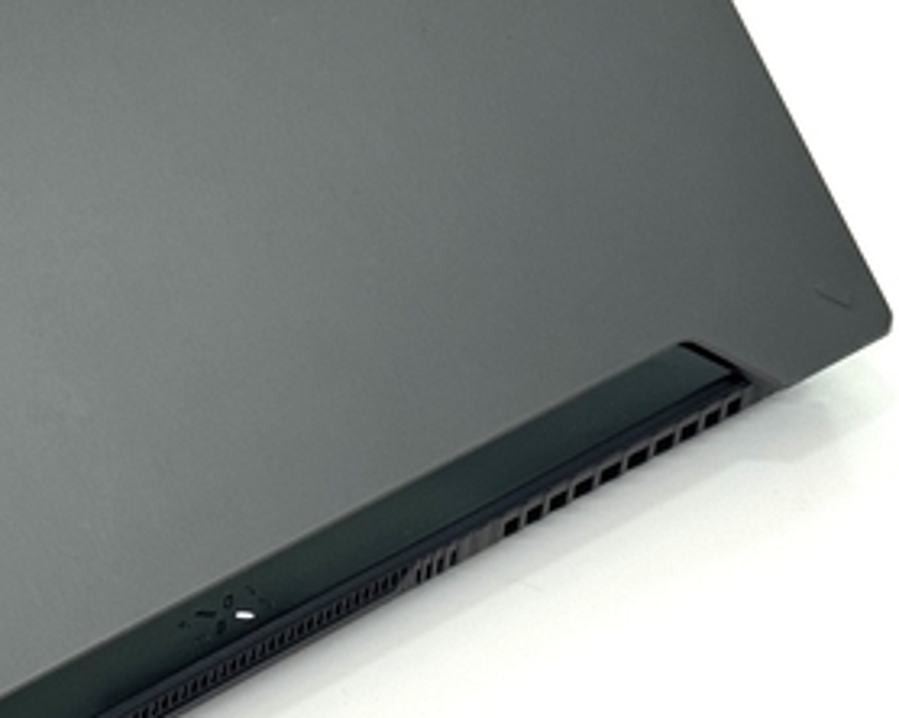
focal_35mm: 135
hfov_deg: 13.9
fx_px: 3589
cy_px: 158
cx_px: -184
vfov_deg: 11.4
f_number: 1.78
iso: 50
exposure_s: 1/121
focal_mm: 6.76
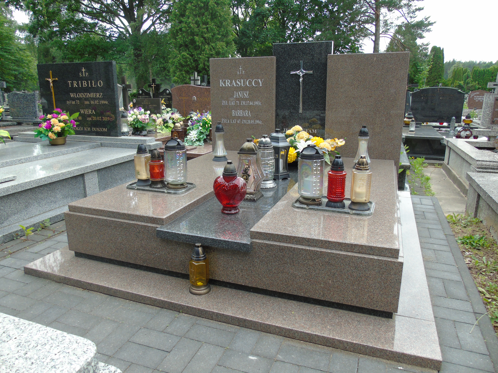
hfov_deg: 69.4
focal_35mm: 25
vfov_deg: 54.9
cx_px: 249
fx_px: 360
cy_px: 186
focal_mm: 4.4
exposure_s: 1/200
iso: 80
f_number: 3.4
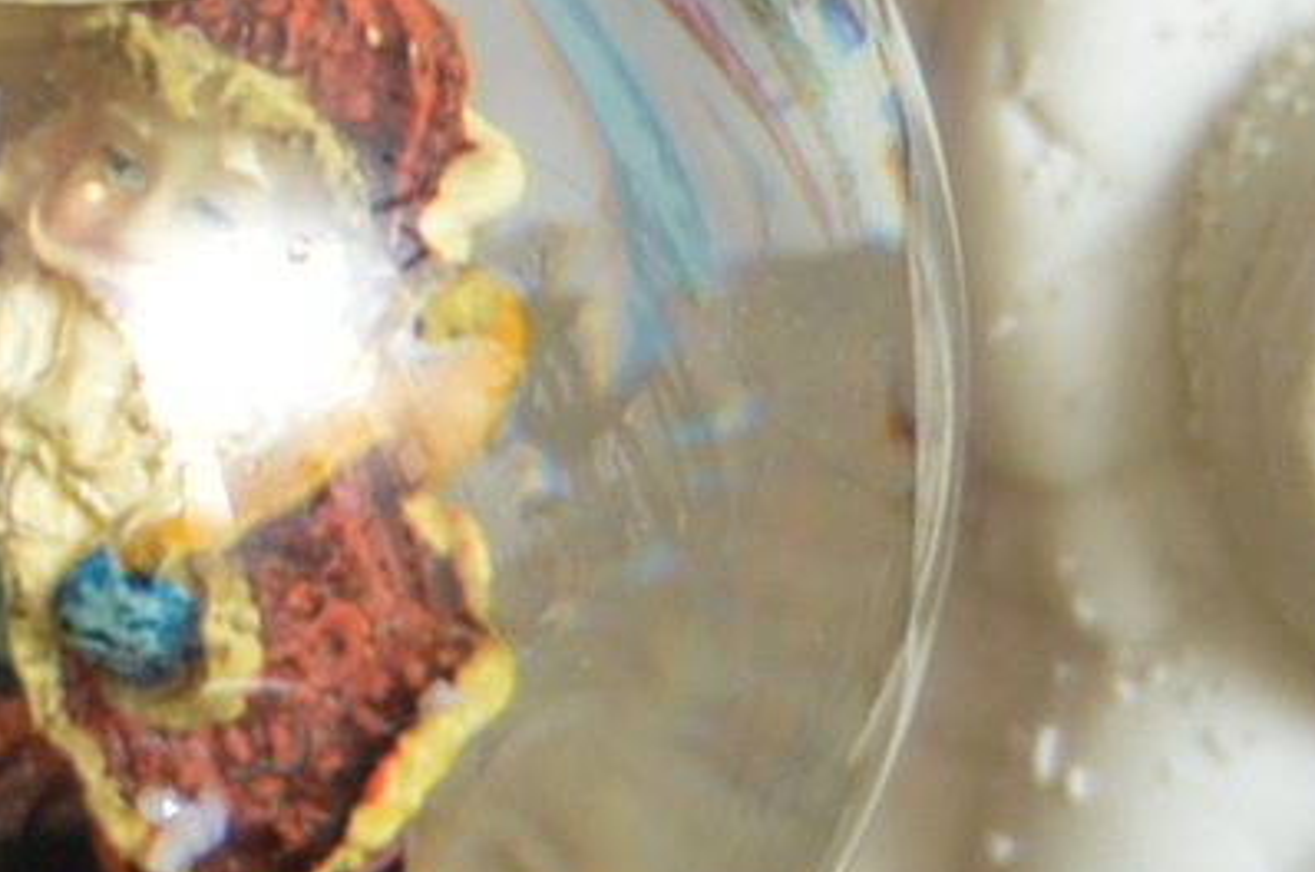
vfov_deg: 3.8
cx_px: -3502
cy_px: 941
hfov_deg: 5.2
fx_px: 13238
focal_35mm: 363
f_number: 4.5
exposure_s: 1/160
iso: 200
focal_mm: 32
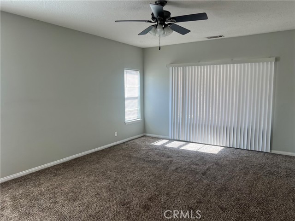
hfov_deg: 67.3
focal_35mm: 26
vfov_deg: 53.1
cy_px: 110
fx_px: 222
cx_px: 148
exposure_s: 1/120
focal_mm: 5.7
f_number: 1.5
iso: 32
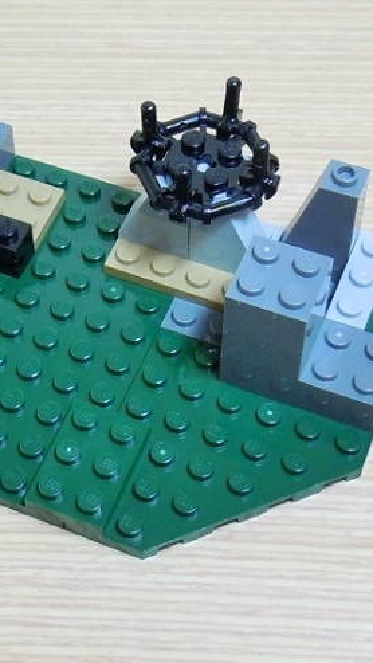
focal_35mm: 52
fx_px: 914
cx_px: 70
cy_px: 300
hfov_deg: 22.7
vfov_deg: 39.8
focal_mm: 5.4
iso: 200
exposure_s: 1/20
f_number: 3.5
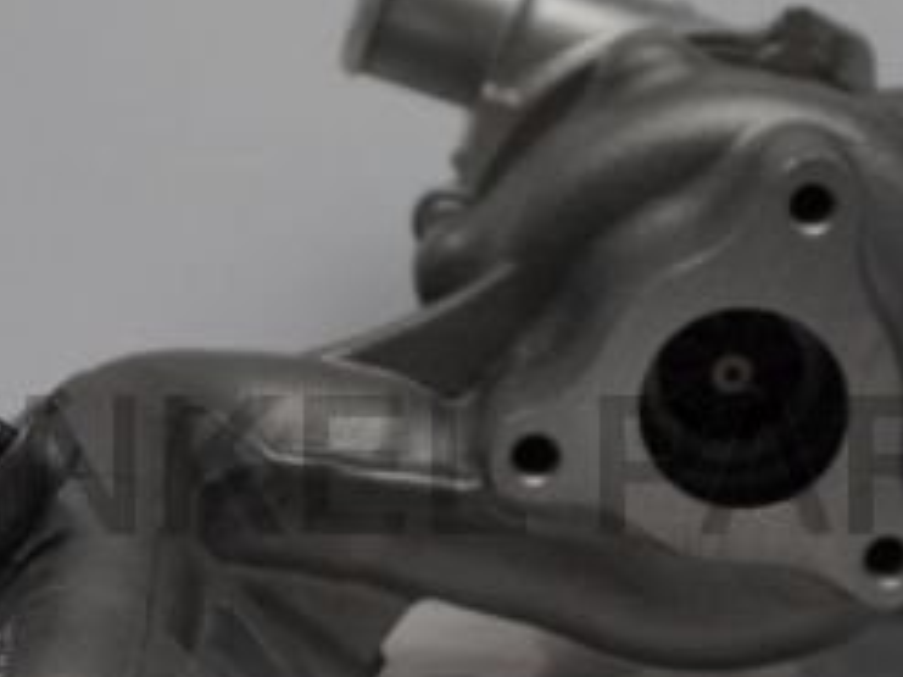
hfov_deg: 11.3
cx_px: 481
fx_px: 4563
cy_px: 467
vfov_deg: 8.5
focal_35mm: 175
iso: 1000
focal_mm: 50
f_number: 5.6
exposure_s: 1/160
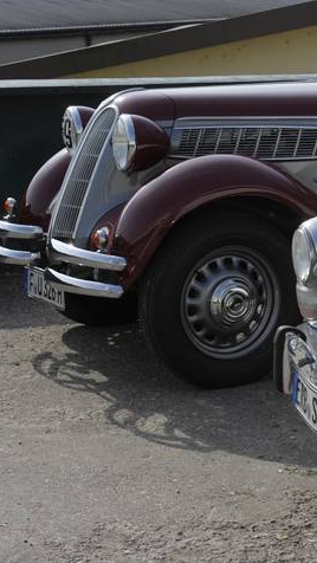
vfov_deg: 19.6
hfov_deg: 11.0
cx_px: 335
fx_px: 1628
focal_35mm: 109
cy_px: 250
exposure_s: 1/250
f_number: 14
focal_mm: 62
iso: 200
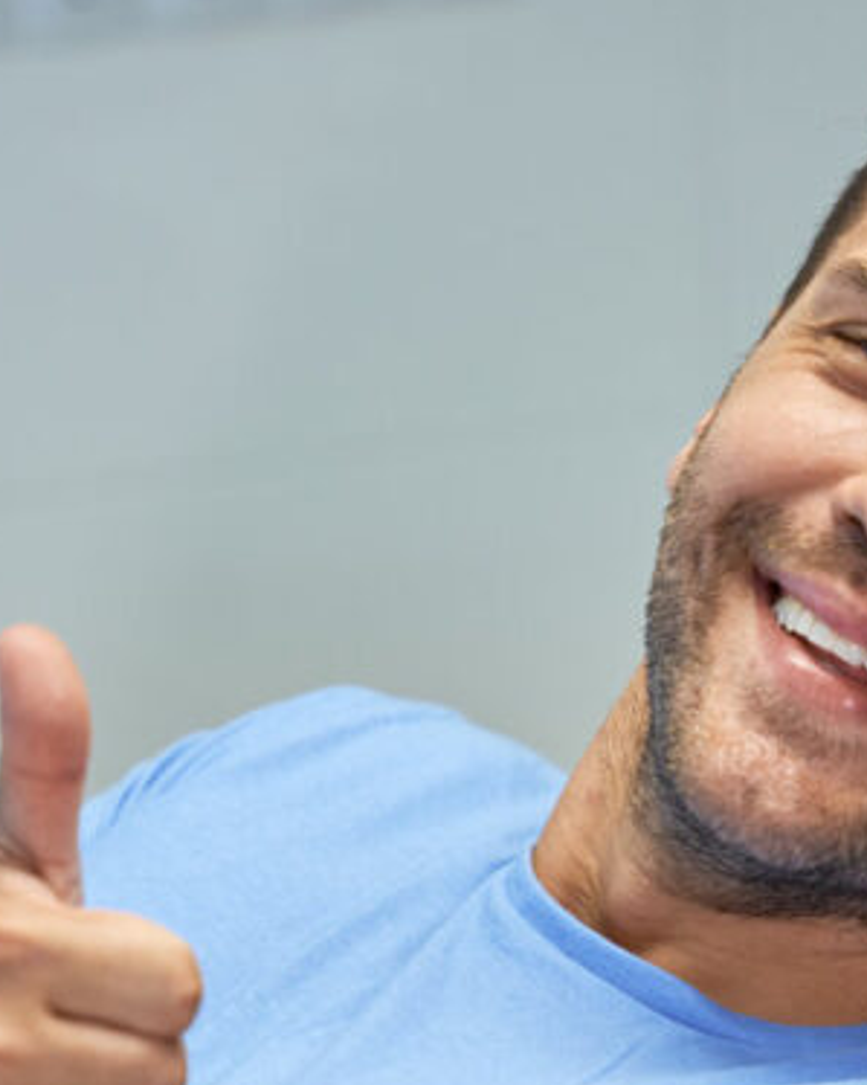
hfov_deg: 8.6
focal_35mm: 180
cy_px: 820
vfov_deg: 10.7
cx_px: 374
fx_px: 5776
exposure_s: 1/250
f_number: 3.2
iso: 320
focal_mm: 70
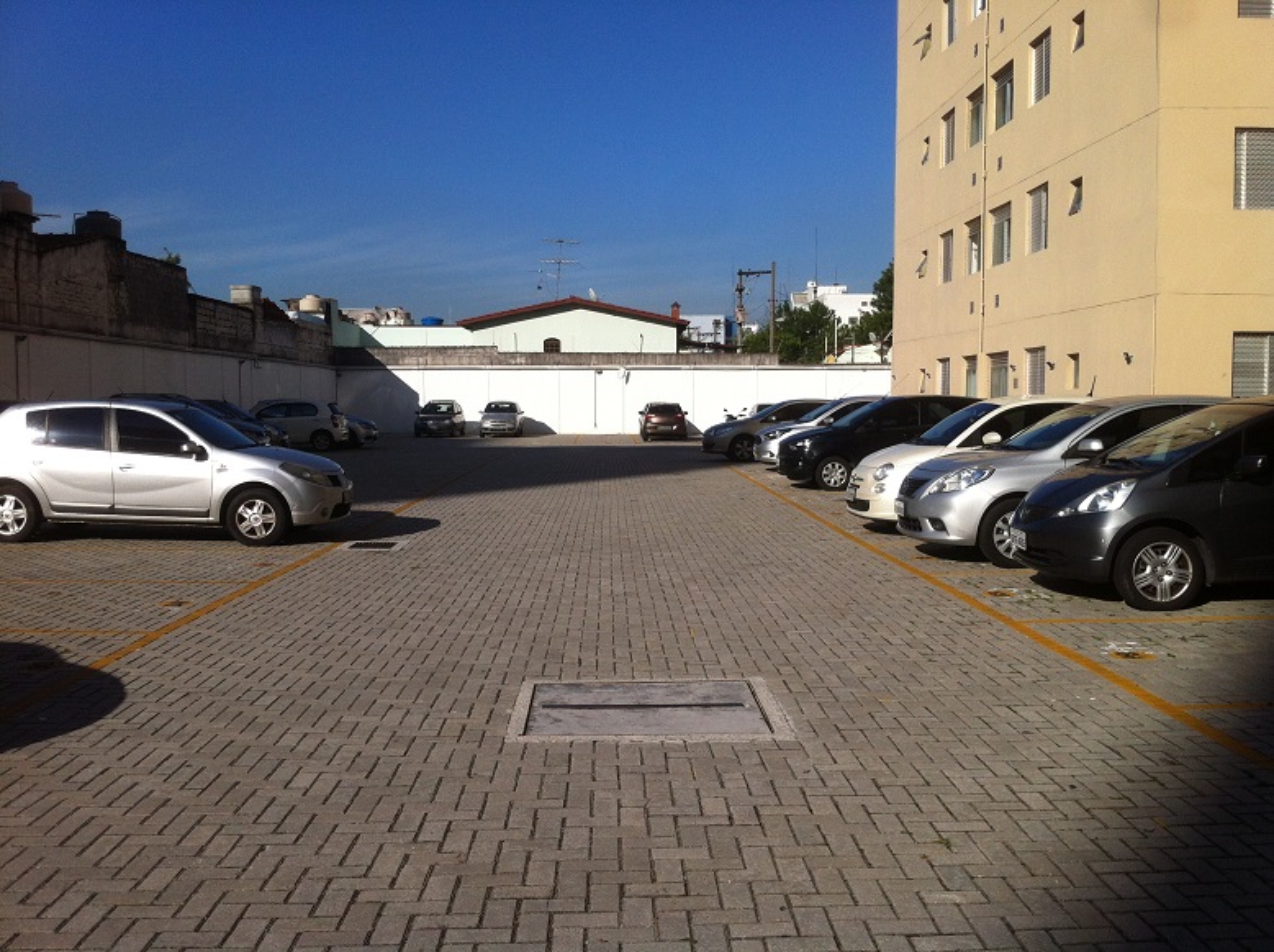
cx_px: 637
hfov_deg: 52.7
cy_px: 476
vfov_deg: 40.6
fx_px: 1286
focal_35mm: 35
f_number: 2.8
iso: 80
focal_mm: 3.85
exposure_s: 1/2320
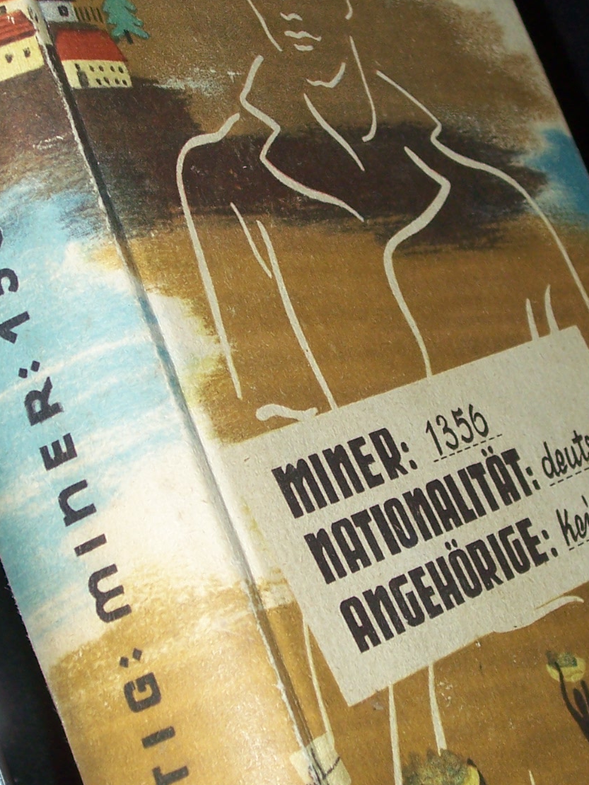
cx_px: 314
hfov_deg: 13.5
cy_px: 426
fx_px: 2495
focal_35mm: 110
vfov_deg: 17.9
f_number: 3.2
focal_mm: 8.7
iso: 80
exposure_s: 1/80
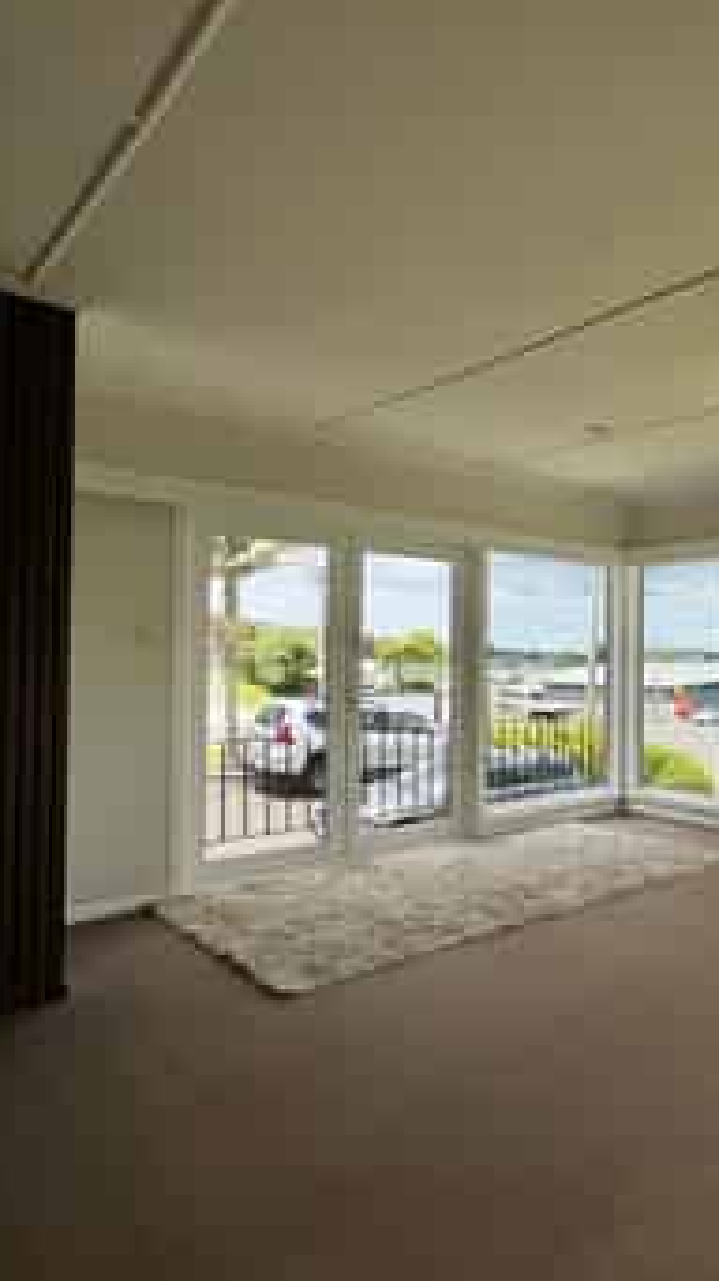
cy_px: 657
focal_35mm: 22
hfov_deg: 40.0
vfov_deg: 81.2
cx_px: 818
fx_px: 747
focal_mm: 2.22
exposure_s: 1/657
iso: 64
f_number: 2.2
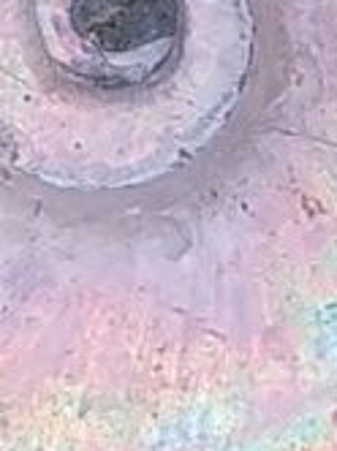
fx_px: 2264
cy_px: -348
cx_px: -82
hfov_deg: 8.4
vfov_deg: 10.7
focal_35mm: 174
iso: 40
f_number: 1.8
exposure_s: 1/120
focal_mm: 5.23
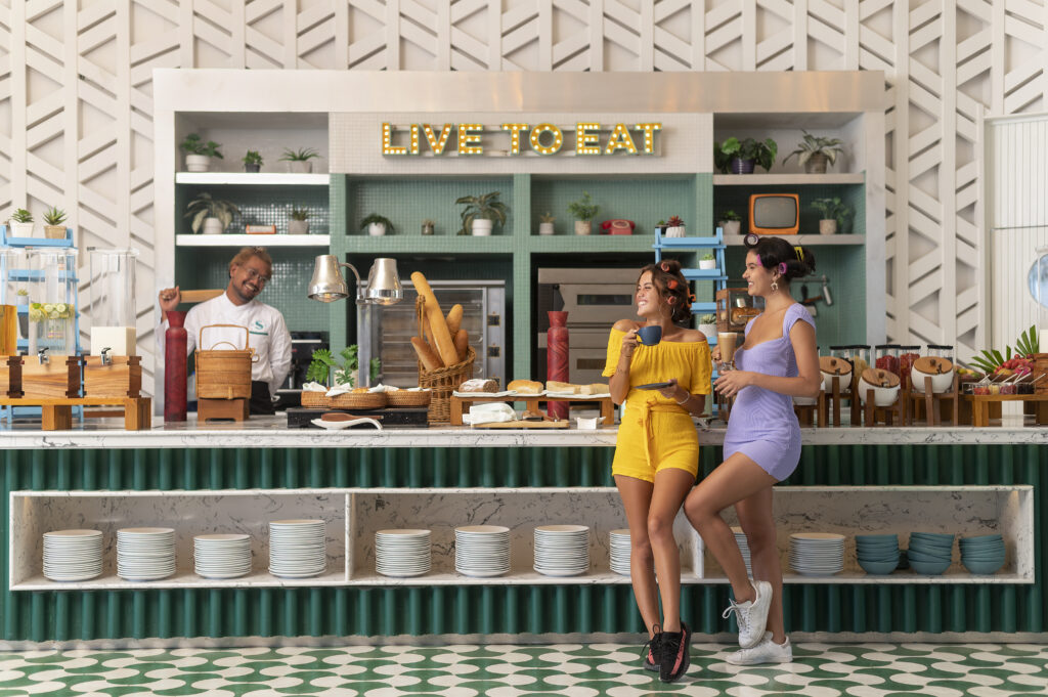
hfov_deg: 39.6
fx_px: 1454
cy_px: 348
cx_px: 524
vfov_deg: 26.9
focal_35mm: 50
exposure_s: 1/125
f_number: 2.8
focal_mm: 50
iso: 100
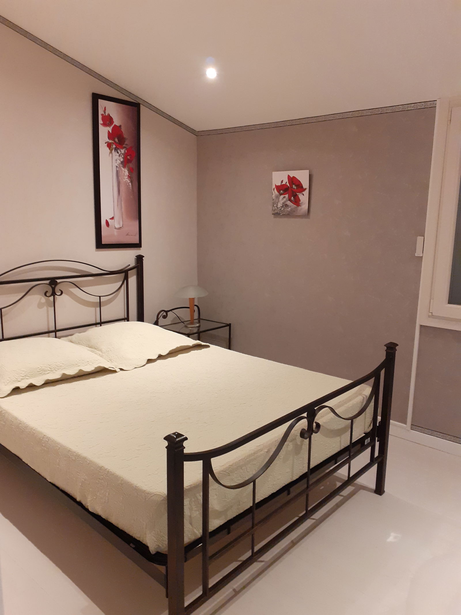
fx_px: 479
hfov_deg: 51.4
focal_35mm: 27
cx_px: 230
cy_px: 308
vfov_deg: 65.3
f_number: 1.9
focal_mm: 3.6
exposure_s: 1/33
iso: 250
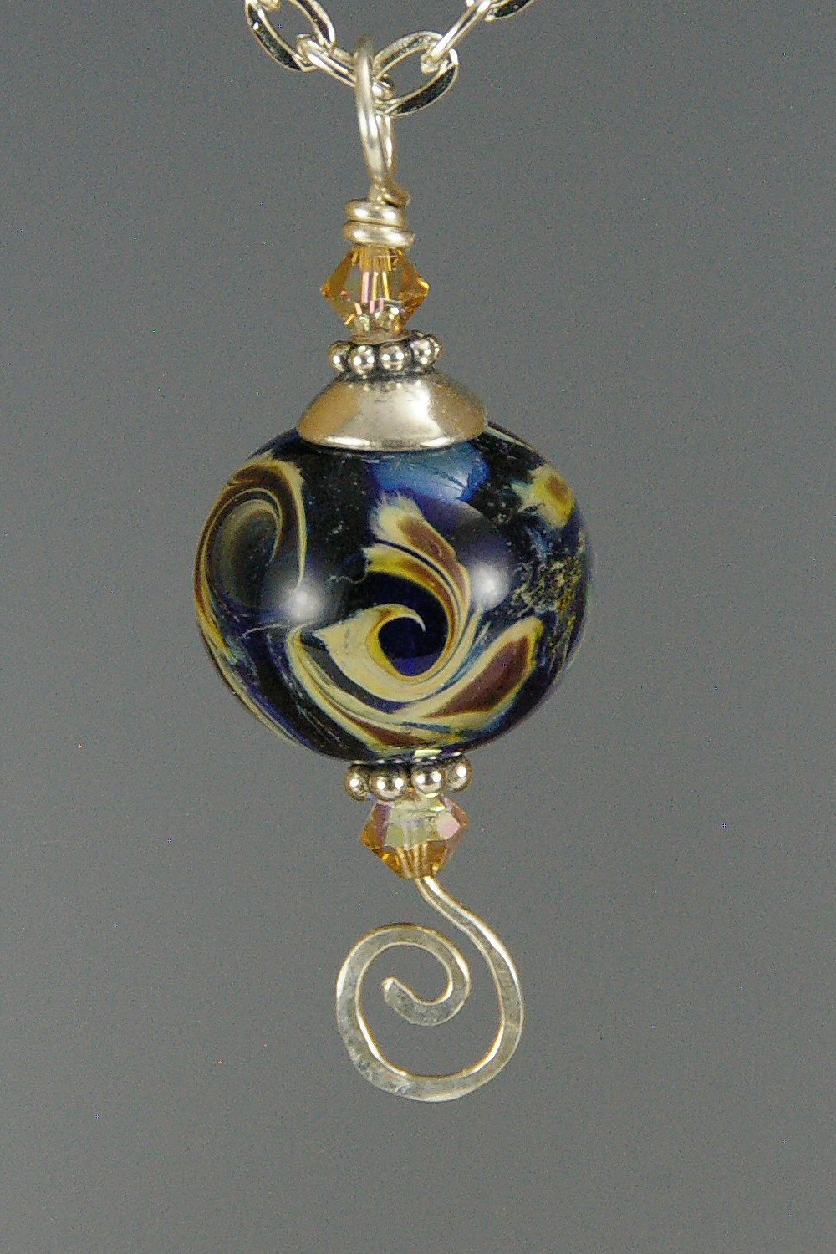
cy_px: 627
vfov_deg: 9.3
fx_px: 7732
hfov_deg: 6.2
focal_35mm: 222
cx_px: 418
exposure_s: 1/125
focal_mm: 148
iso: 1600
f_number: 16
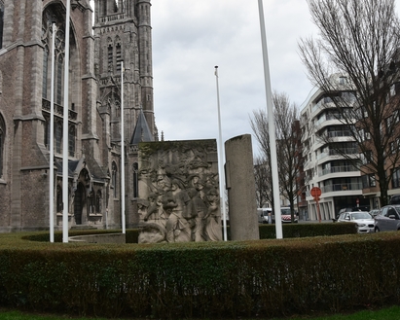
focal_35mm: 37
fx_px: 438
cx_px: 187
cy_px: 132
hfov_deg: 49.0
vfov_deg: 40.0
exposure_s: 1/60
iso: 280
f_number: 10
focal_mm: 18
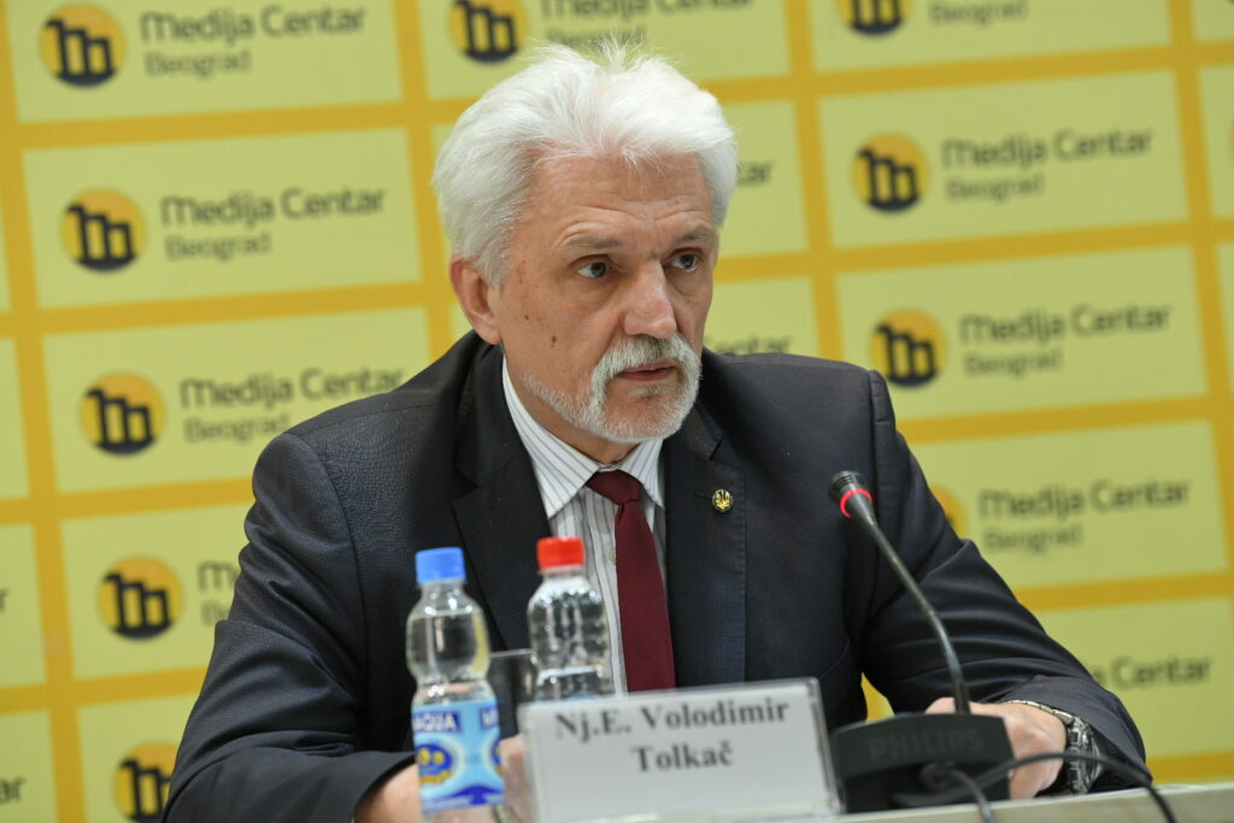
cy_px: 412
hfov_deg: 11.4
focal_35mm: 180
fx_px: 6170
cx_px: 617
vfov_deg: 7.6
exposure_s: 1/200
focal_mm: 180
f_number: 4.5
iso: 2500
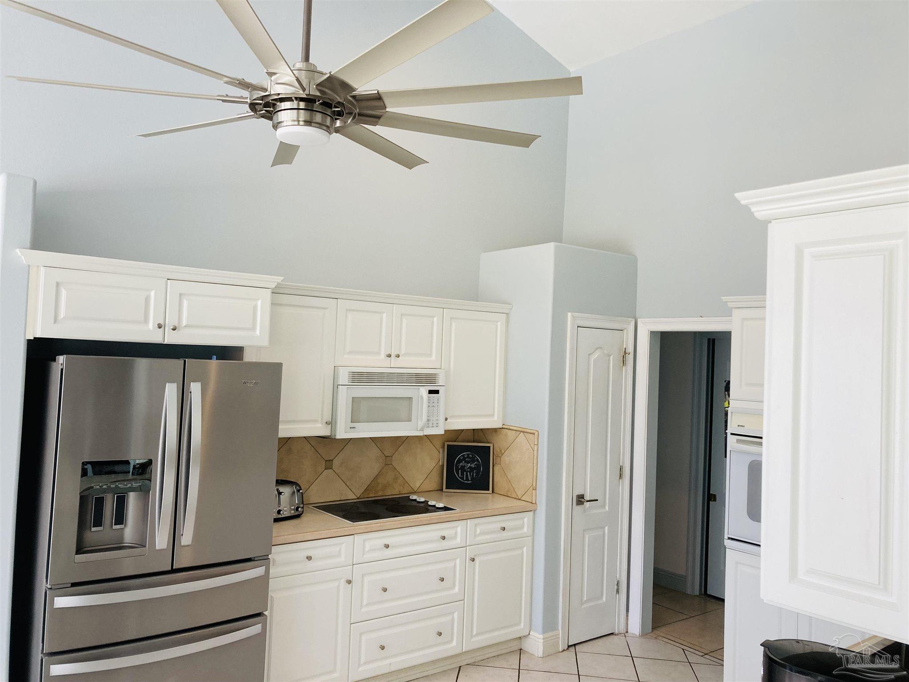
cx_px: 454
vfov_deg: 49.7
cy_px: 341
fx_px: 735
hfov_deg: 63.4
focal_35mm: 28
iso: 64
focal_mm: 3.99
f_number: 1.8
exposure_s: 1/120
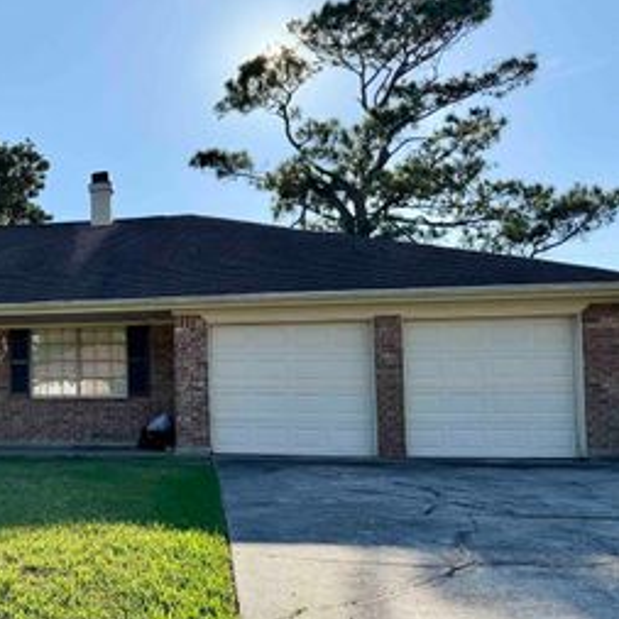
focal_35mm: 42
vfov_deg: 39.9
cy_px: 356
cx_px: 10
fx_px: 850
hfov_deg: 36.3
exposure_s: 1/4975
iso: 80
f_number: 1.78
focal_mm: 6.76
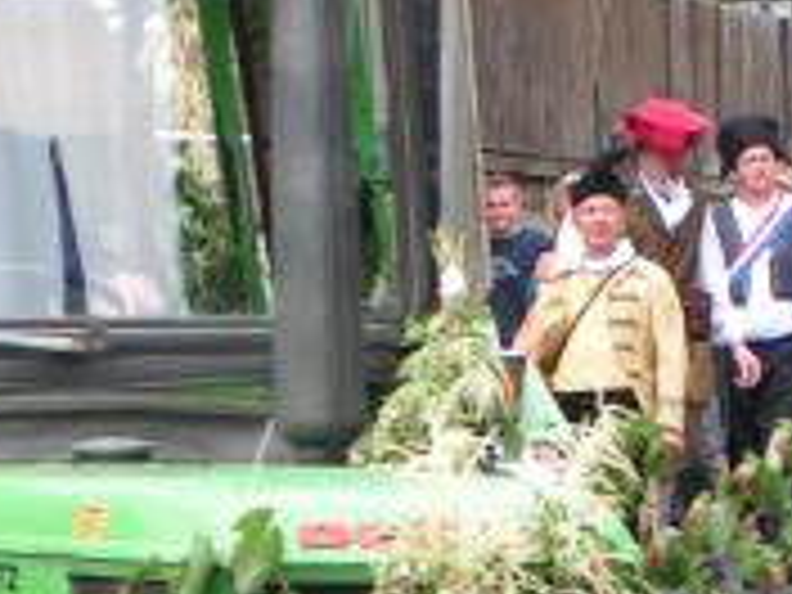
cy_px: 783
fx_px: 7161
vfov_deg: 4.7
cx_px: 432
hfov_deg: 6.3
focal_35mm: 313
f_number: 4.5
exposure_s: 1/125
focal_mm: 13.2
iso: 50
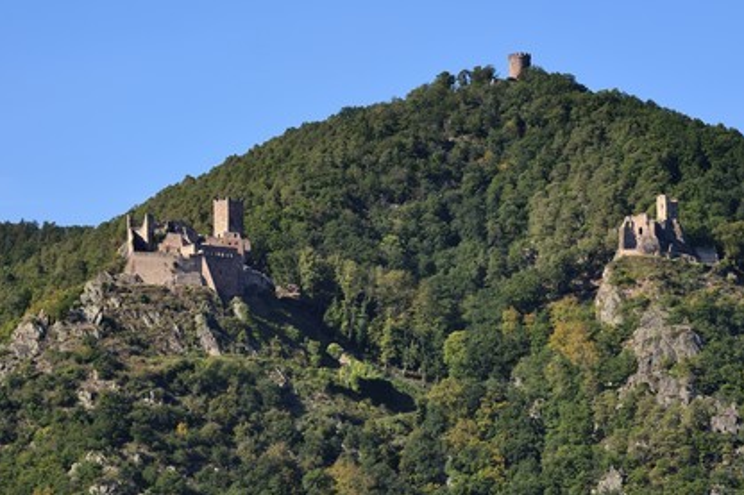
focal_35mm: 202
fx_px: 4173
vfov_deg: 6.8
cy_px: 248
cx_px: 374
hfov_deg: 10.2
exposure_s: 1/250
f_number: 13
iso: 200
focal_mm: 200
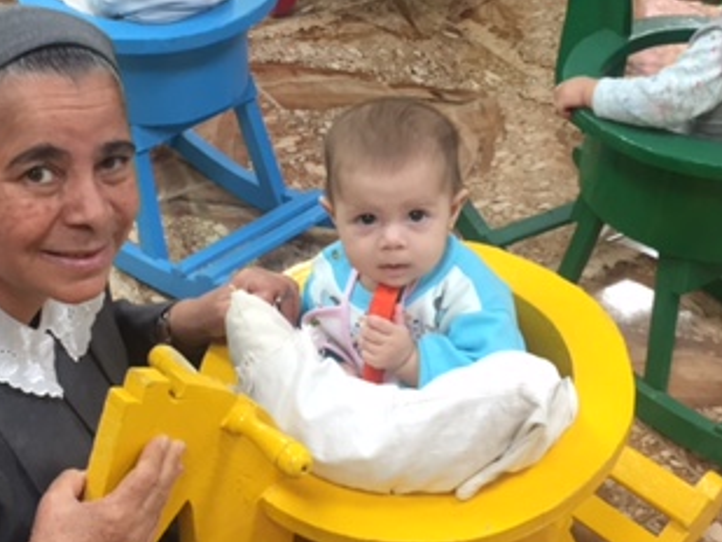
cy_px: 236
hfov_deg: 32.1
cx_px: 299
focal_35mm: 60
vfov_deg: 24.4
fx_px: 1252
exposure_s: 1/33
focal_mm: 4.15
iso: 80
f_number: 2.2
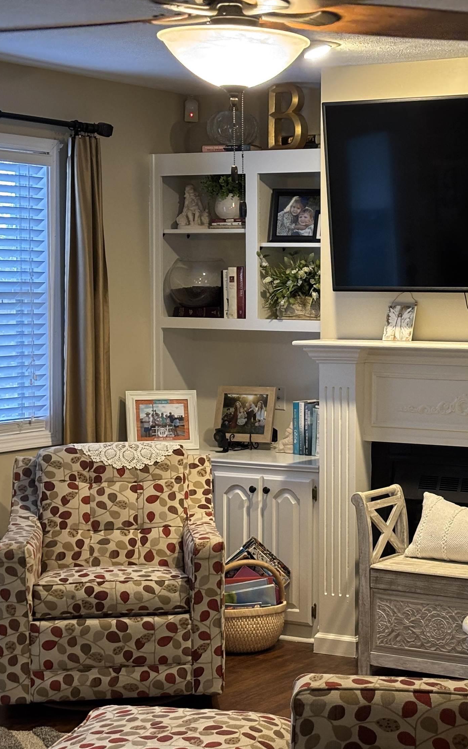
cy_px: 386
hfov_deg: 17.0
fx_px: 1551
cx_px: 406
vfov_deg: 27.1
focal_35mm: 76
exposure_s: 1/40
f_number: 1.6
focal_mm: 5.96
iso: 250
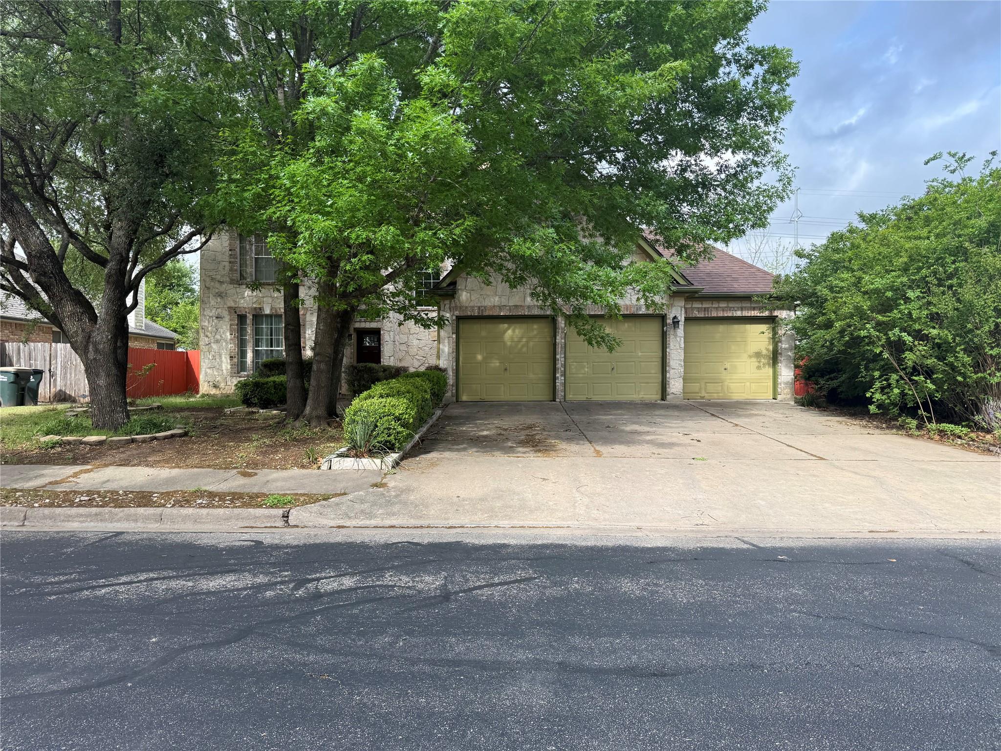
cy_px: 376
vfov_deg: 56.8
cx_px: 500
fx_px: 694
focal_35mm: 24
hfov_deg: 71.6
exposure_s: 1/1410
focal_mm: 6.76
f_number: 1.78
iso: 100
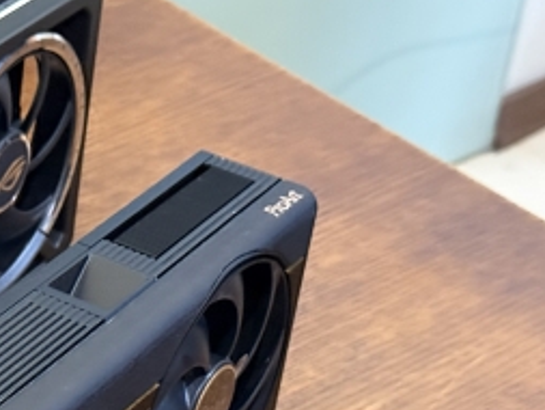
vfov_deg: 11.5
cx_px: -125
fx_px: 2000
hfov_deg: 14.9
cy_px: 441
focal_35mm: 127
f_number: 1.78
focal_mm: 6.76
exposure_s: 1/30
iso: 640
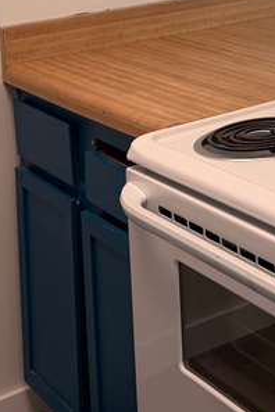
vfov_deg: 21.6
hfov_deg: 14.4
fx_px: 985
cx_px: 458
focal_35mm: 86
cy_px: -104
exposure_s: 1/120
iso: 125
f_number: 1.78
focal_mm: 6.76
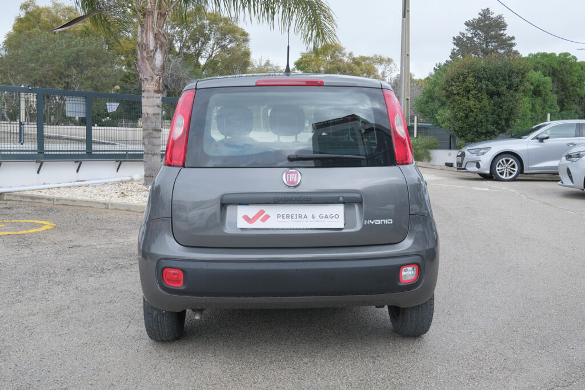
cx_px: 292
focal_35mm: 36
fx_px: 585
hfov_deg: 53.1
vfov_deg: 36.9
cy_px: 195
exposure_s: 1/125
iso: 500
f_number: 9
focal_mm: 24.2
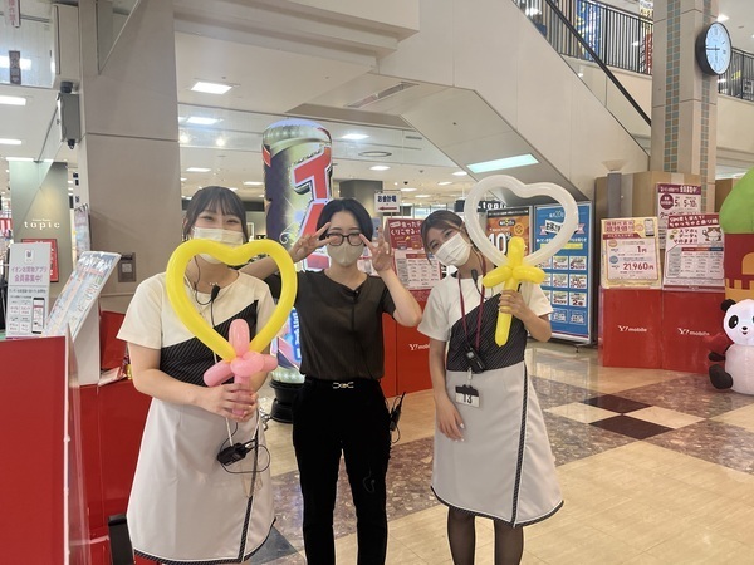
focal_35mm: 26
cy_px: 282
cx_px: 377
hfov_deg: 67.3
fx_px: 566
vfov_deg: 53.1
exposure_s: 1/120
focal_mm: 5.1
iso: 100
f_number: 1.6
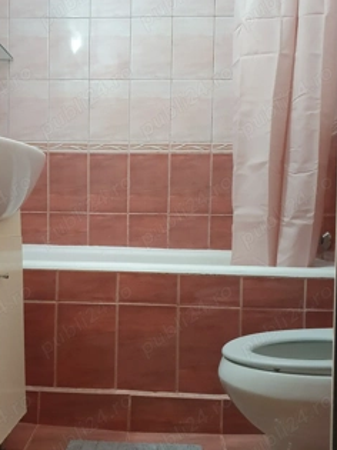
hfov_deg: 42.7
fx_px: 429
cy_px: 234
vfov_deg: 55.4
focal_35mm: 33
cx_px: 136
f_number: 1.5
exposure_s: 1/50
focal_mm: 4.32
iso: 400
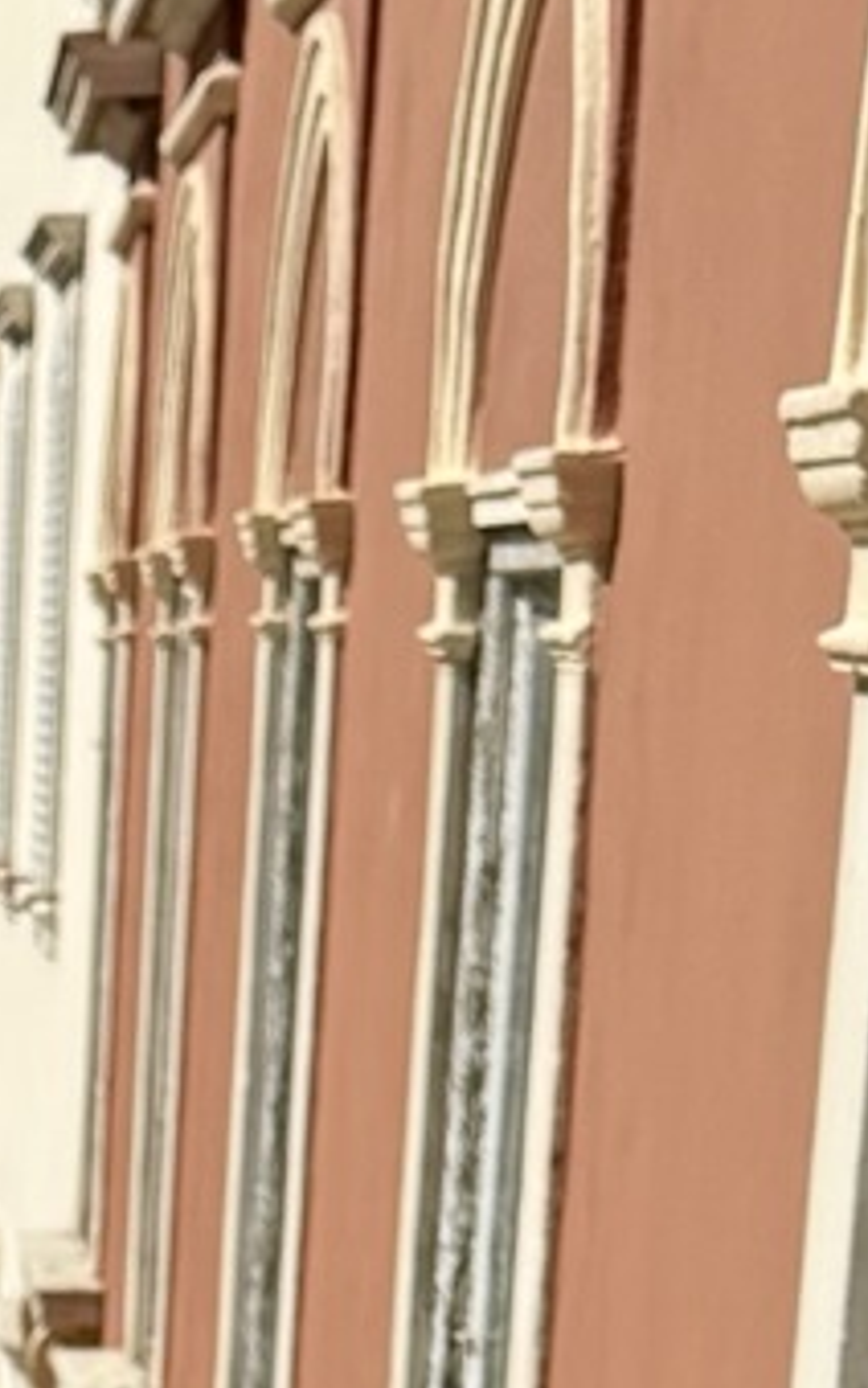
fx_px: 5675
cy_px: 2506
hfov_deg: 8.4
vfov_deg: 12.7
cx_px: -762
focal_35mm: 150
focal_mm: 6.76
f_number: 1.78
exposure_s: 1/5348
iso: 80
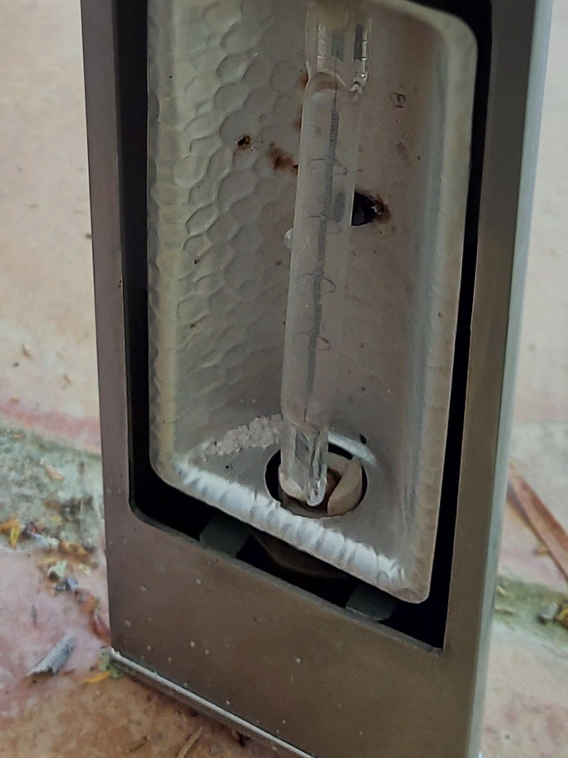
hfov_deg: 21.5
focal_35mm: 68
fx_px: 1488
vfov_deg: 26.7
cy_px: -29
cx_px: 196
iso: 100
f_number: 1.8
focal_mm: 5.23
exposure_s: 1/50
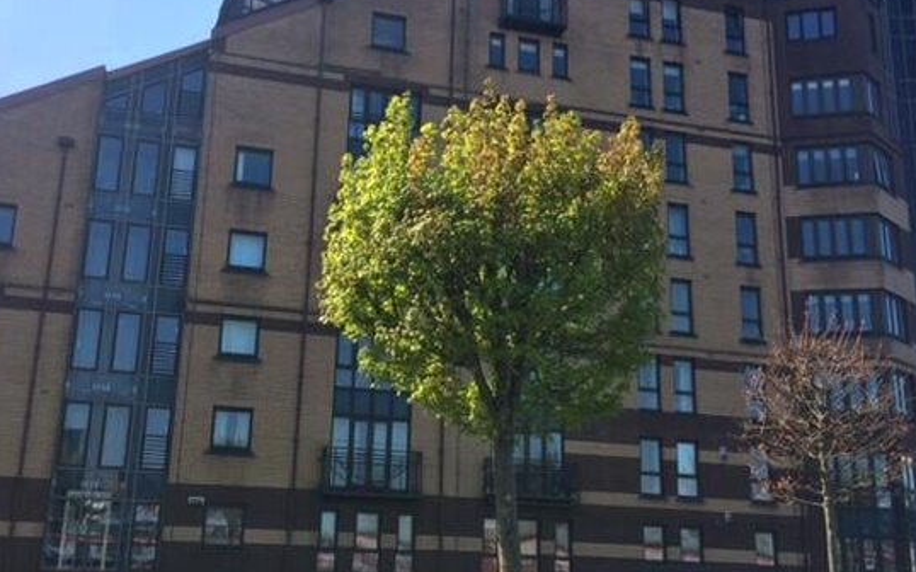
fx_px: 998
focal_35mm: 40
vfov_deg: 32.0
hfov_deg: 49.3
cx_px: 429
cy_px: 285
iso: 32
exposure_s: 1/1172
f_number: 2.2
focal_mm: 4.15
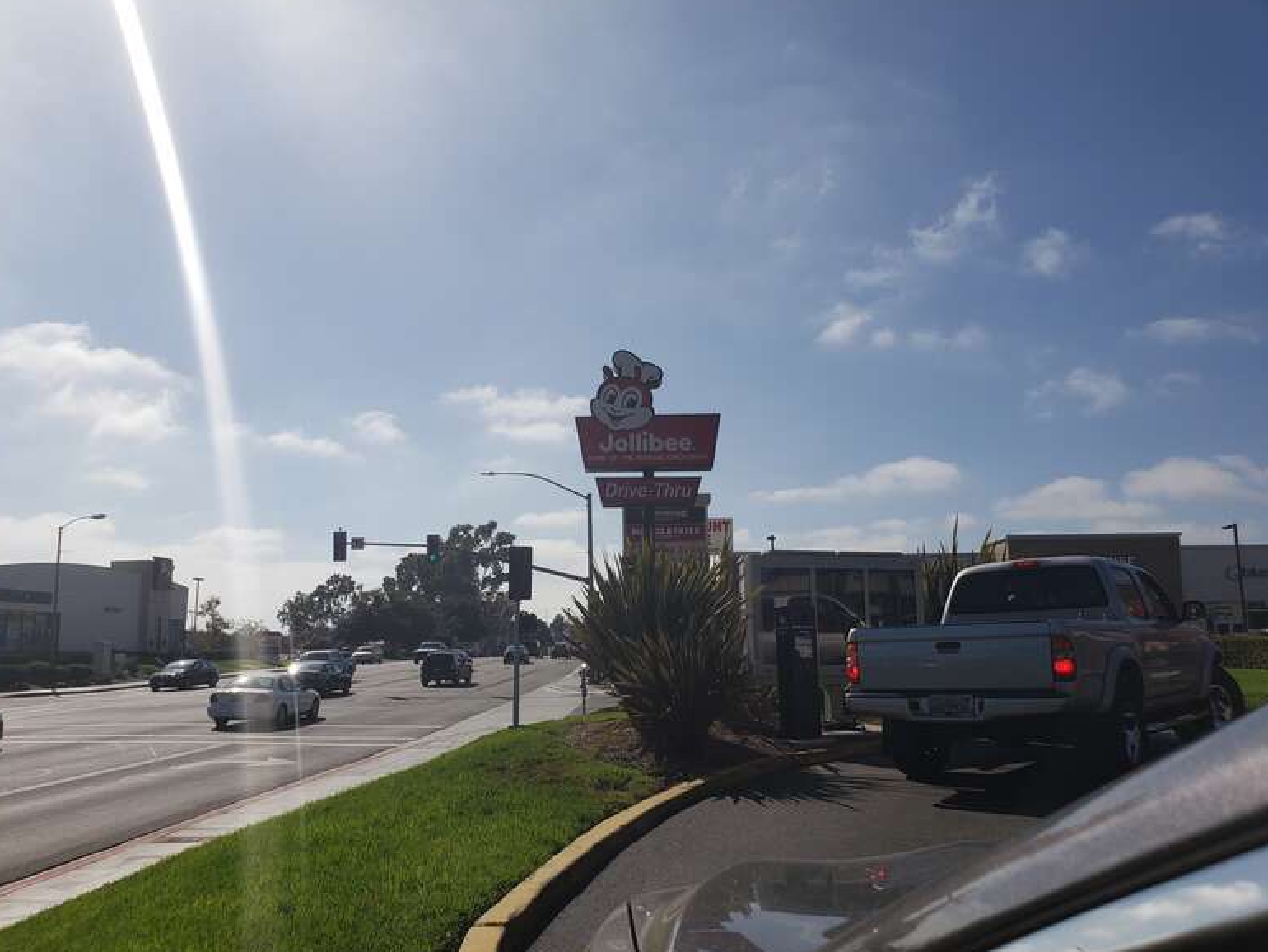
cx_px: 642
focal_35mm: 27
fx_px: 989
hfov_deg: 65.3
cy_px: 478
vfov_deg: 51.4
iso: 50
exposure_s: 1/4701
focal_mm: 4.3
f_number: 2.4
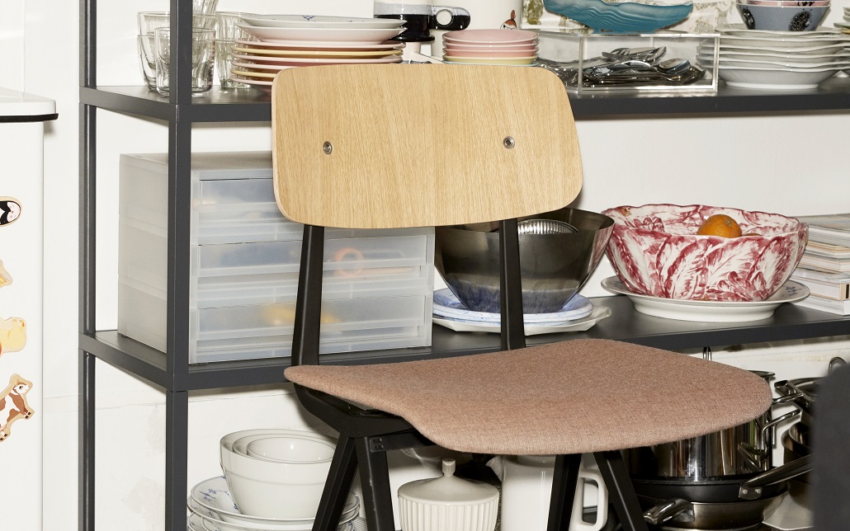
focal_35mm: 95
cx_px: 413
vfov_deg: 13.8
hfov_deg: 21.9
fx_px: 2201
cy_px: 331
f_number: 8
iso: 500
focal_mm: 60
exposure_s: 1/200
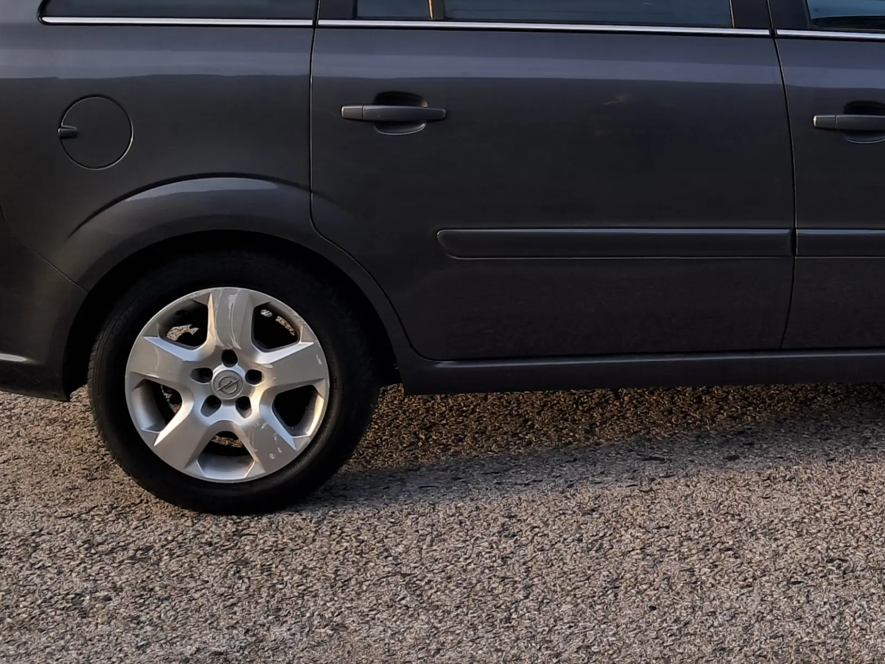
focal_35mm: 62
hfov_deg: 30.4
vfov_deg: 22.9
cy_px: 39
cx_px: 707
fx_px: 1585
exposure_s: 1/160
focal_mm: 4
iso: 50
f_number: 1.8
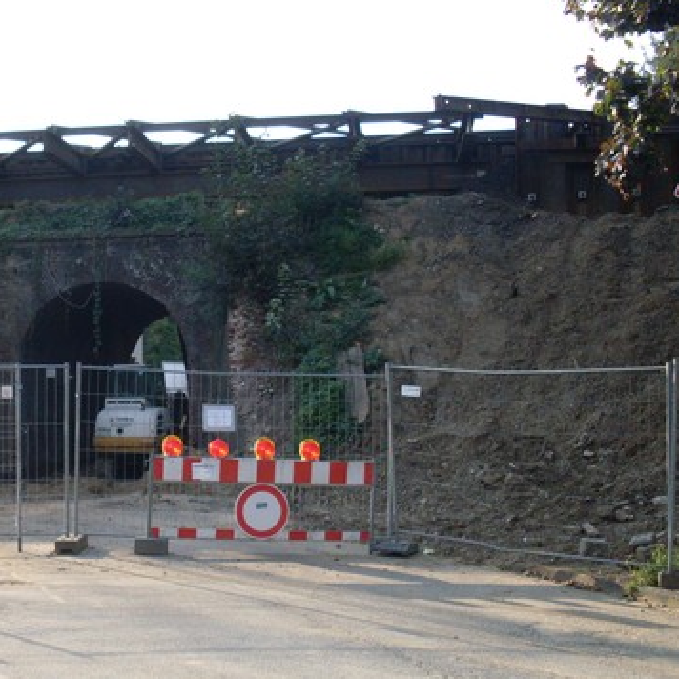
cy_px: 388
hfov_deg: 29.0
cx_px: 155
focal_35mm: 58
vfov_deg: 29.5
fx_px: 1287
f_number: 2.8
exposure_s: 1/500
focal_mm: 6.3
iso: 80
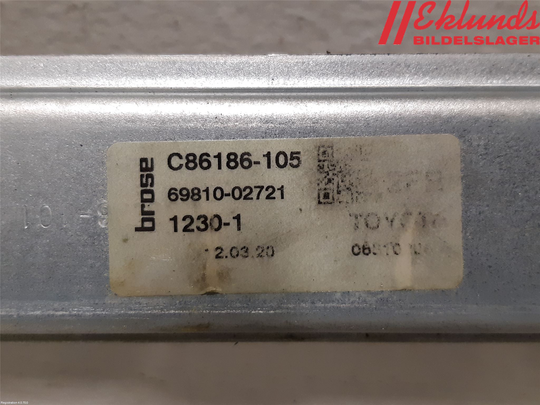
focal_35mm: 26
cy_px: 202
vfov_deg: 53.1
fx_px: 406
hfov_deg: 67.3
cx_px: 270
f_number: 1.7
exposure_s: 1/50
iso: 200
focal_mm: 3.93
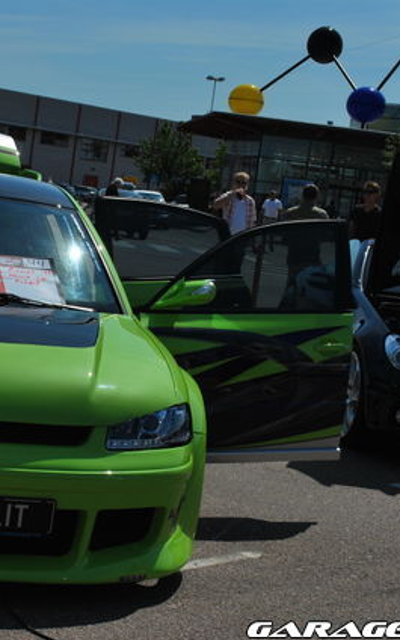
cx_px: 23
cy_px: 322
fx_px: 1409
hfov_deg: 15.9
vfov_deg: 25.6
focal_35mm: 81
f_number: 13
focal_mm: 35
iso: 100
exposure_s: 1/640
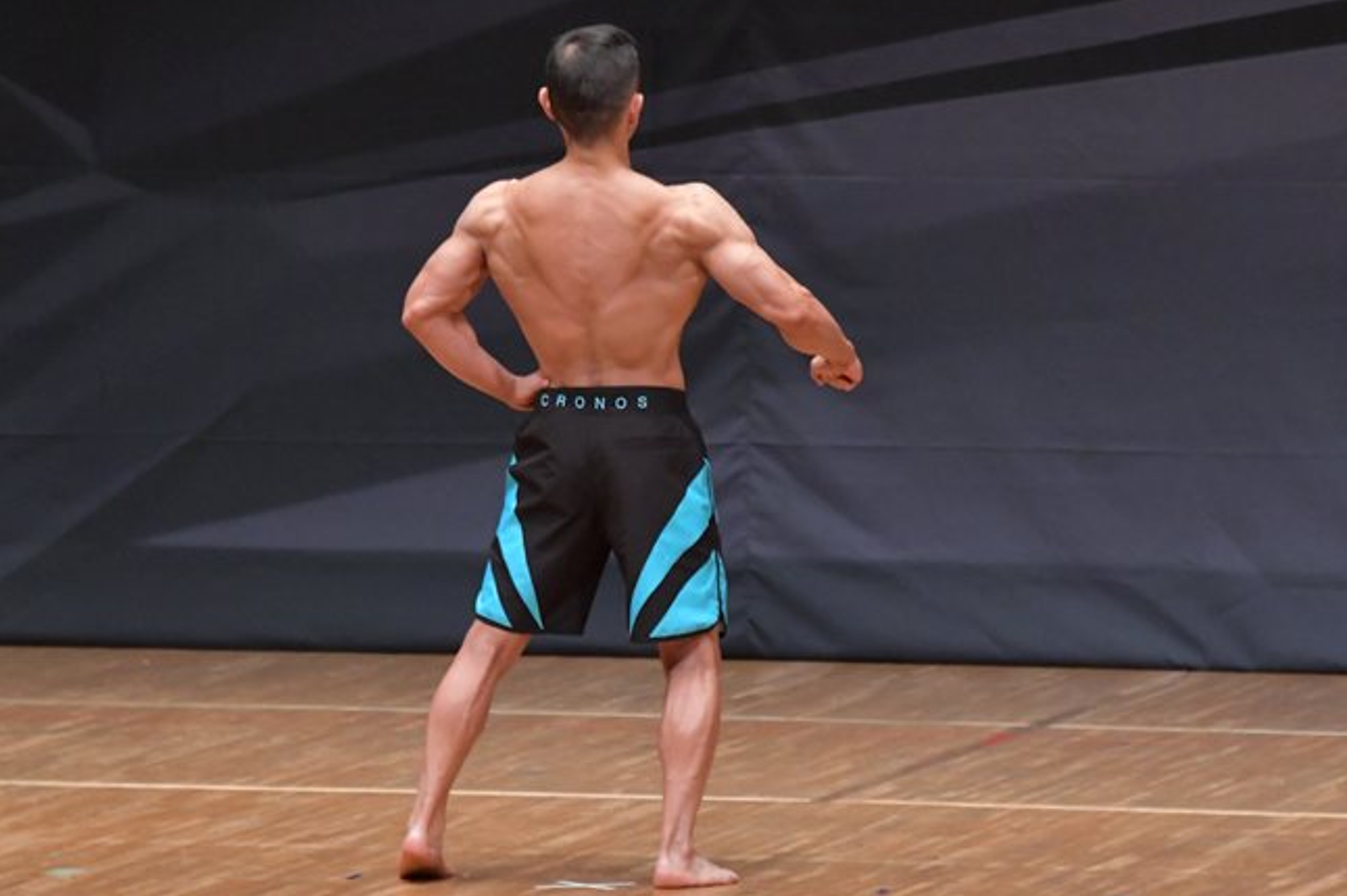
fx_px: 12789
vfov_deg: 4.0
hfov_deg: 6.0
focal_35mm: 342
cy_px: 483
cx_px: 604
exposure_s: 1/400
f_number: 5.6
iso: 6400
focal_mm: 190
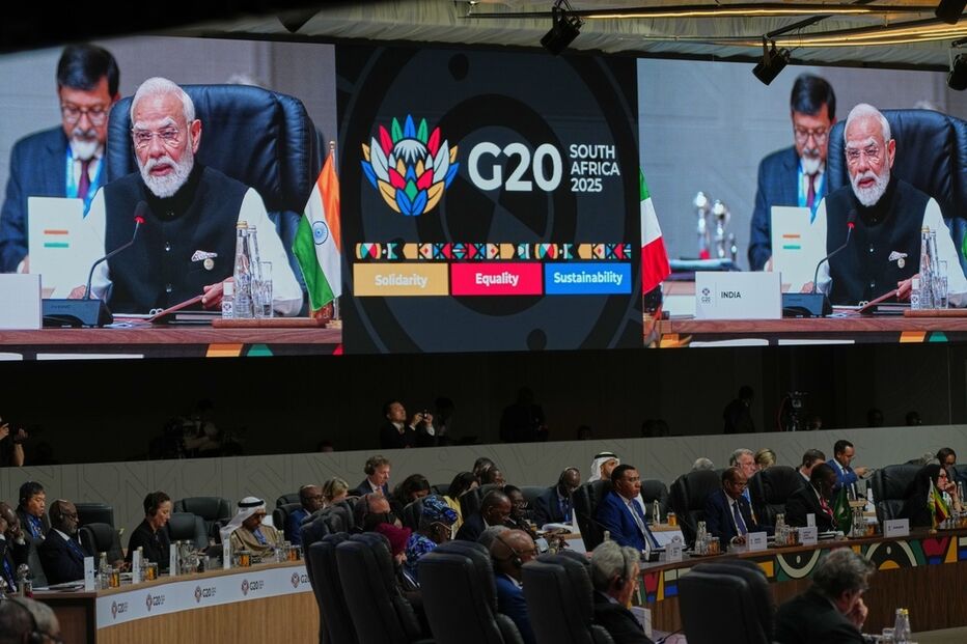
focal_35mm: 140
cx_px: 484
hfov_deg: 14.7
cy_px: 322
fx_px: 3760
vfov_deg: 9.8
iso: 1000
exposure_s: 1/100
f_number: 5.6
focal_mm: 140
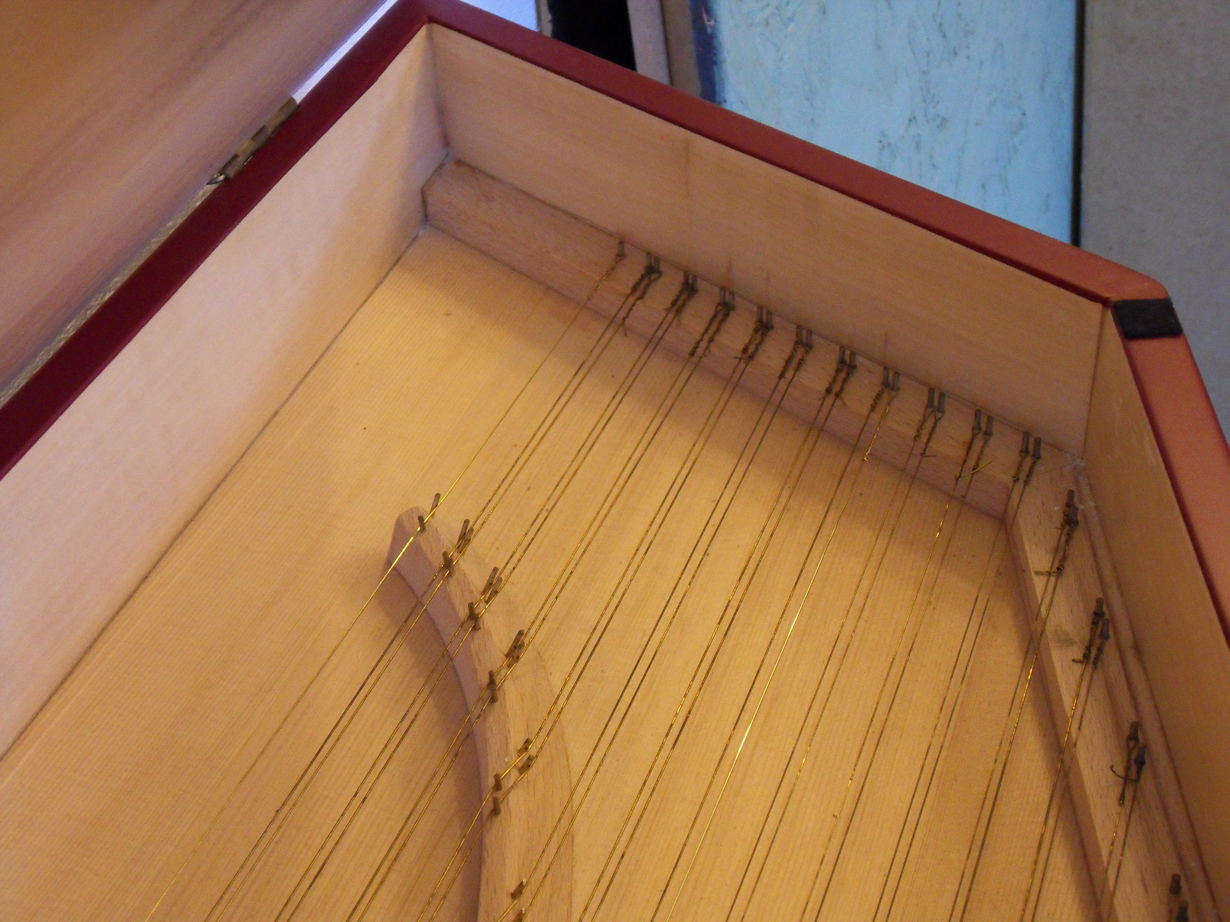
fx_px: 1848
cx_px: 615
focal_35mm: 52
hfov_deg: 36.8
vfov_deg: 28.0
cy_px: 461
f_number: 4.5
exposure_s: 1/20
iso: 400
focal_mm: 9.1
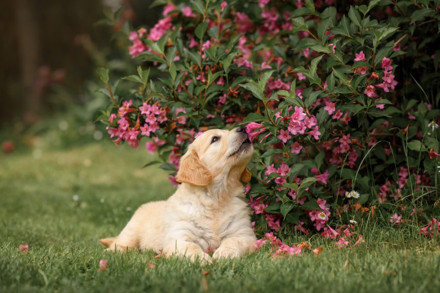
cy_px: 146
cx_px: 220
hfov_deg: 23.9
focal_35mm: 85
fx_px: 1039
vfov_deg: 16.1
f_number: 3.5
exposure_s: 1/320
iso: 280
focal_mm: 85
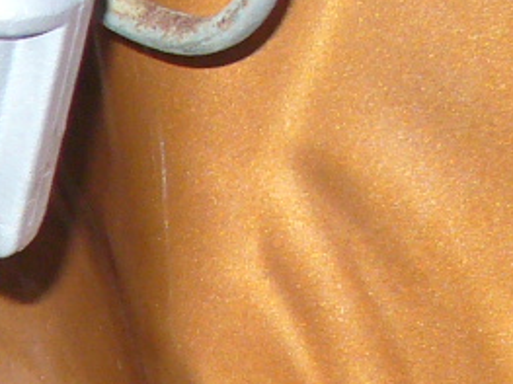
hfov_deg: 8.0
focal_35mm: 225
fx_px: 3333
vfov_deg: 6.4
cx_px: -825
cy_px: 756
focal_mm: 6.1
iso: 100
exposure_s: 1/30
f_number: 2.8
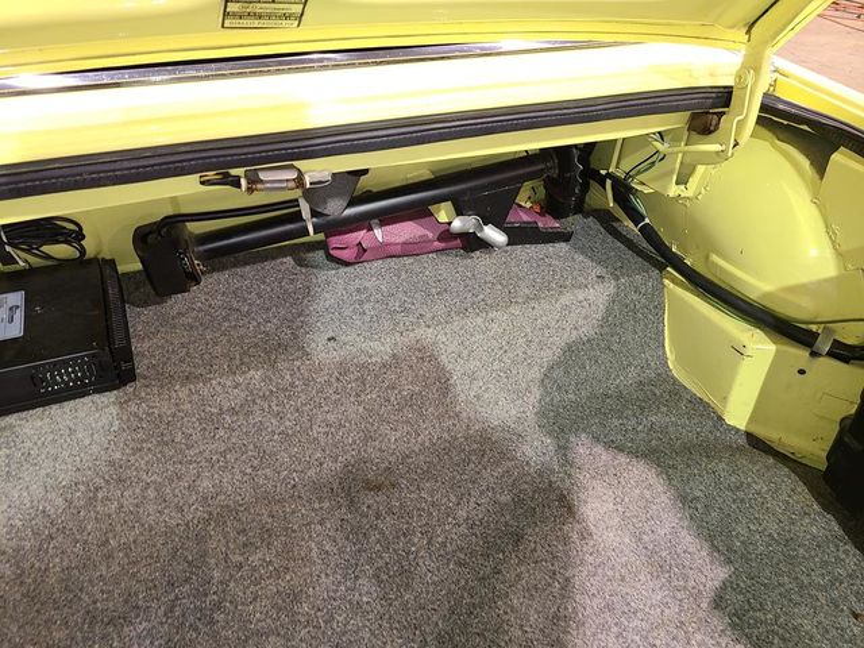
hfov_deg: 67.3
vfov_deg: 53.1
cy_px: 324
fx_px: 649
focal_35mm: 26
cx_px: 432
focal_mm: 5.4
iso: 125
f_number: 1.8
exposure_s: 1/15
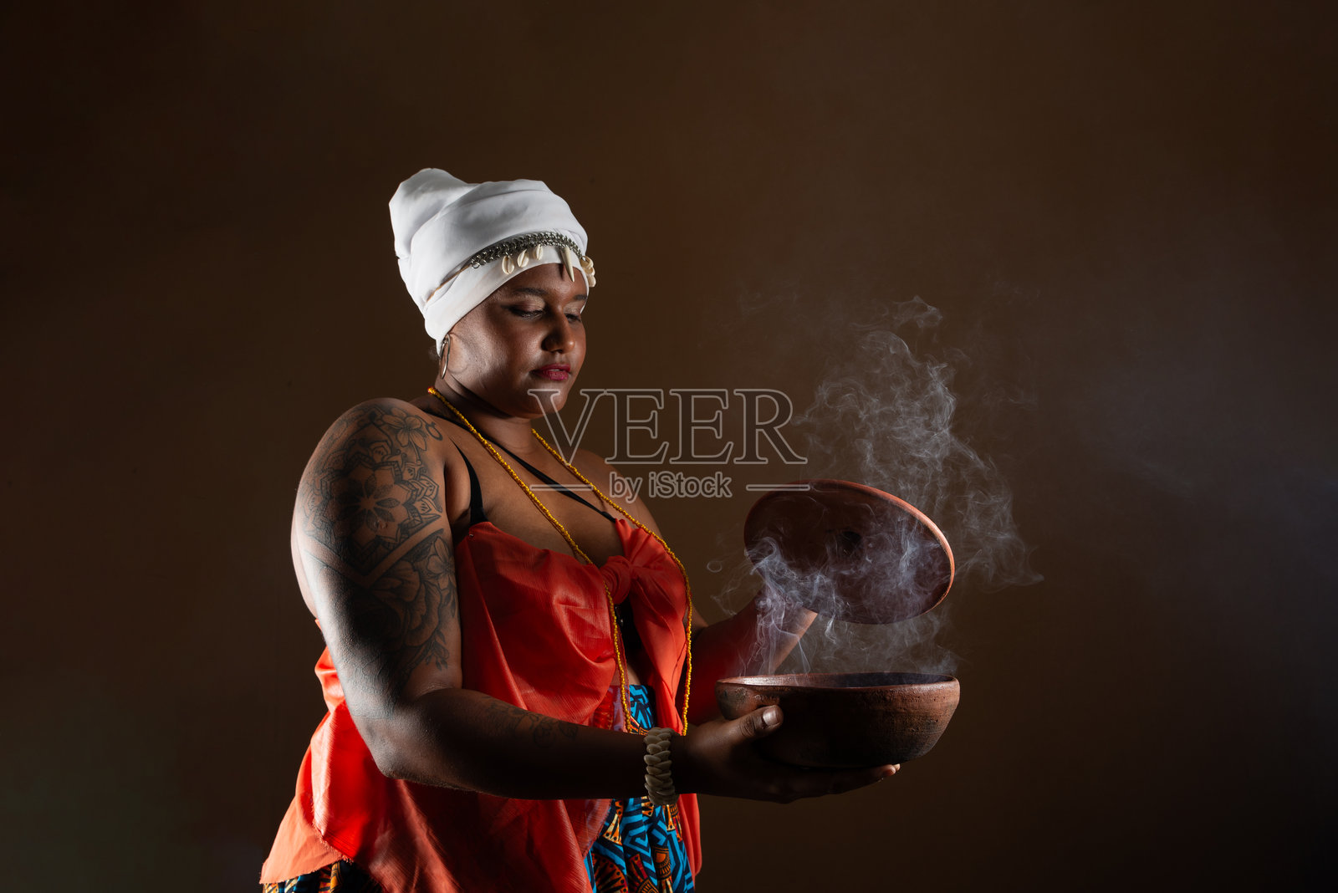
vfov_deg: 43.6
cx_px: 669
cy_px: 446
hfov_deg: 61.9
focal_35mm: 30
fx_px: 1115
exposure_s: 1/200
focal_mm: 30
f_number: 5.6
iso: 125
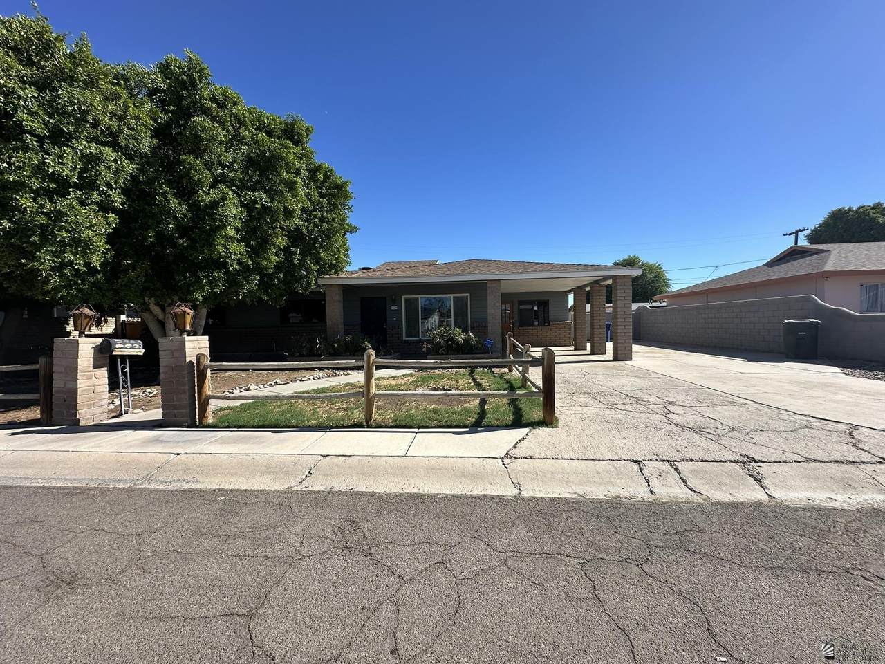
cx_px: 442
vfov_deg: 85.7
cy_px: 332
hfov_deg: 102.1
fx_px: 358
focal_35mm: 14
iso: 50
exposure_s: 1/1770
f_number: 2.2
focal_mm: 2.22
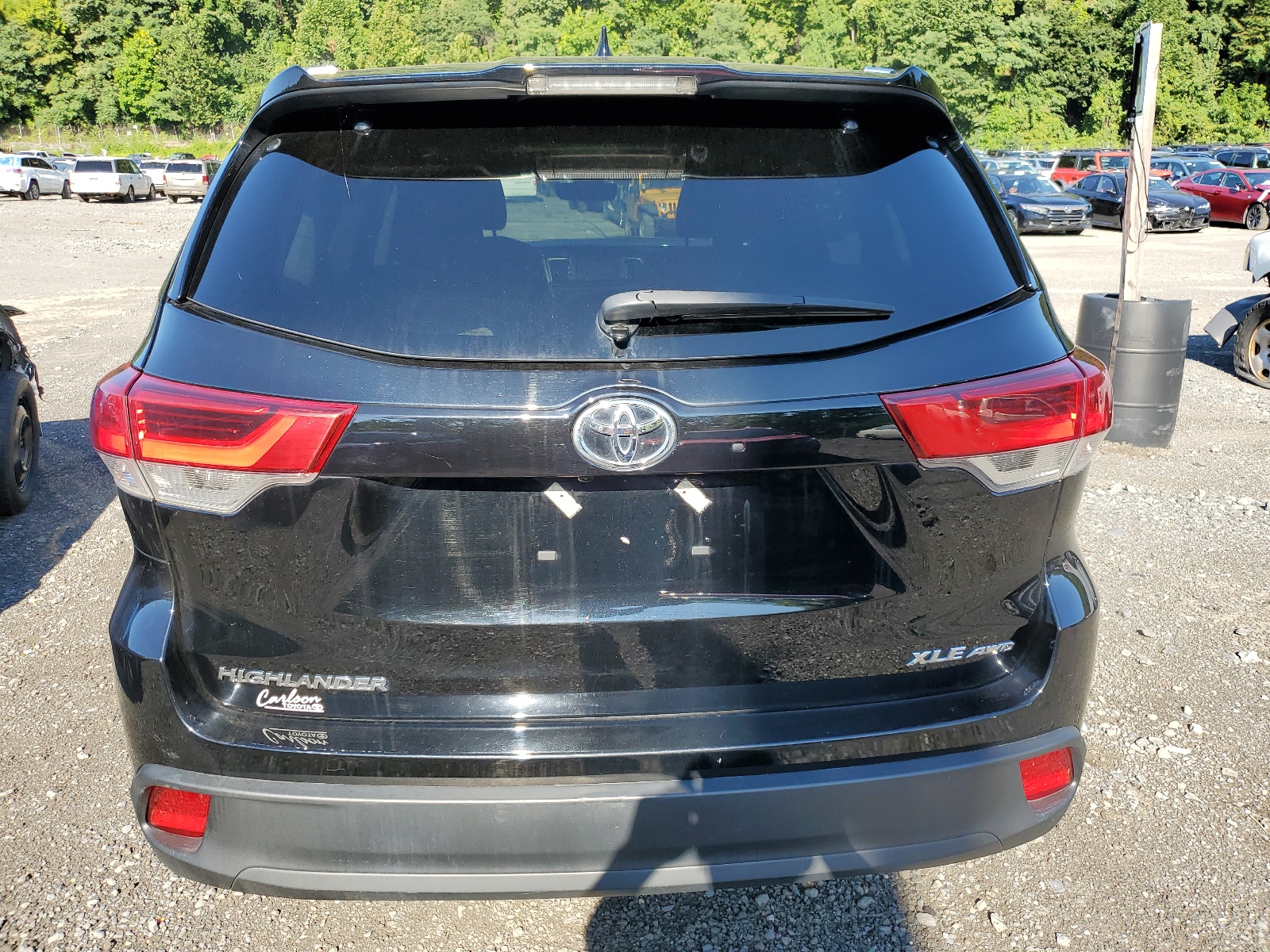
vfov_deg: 53.1
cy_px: 476
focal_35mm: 26
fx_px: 954
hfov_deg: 67.3
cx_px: 635
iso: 50
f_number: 1.5
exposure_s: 1/769
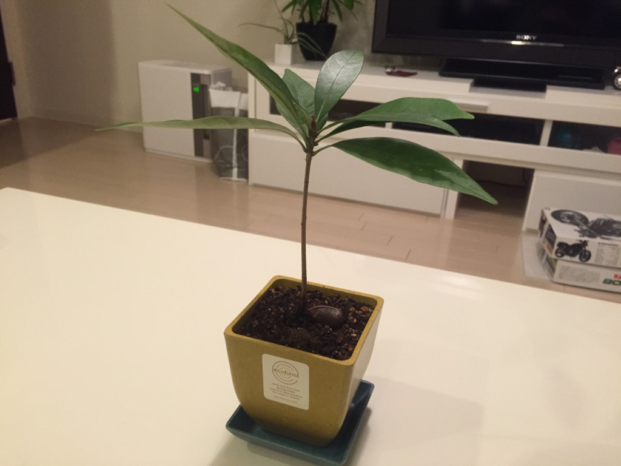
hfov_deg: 61.7
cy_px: 233
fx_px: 520
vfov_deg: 48.2
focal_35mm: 29
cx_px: 310
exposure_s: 1/33
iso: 250
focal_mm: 4.15
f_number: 2.2
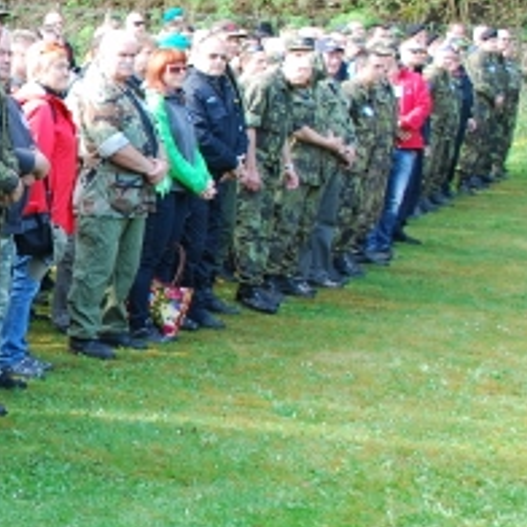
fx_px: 1722
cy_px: 207
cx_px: -288
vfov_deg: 17.4
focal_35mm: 100
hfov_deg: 15.8
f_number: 4.5
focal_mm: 24
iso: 200
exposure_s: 1/80
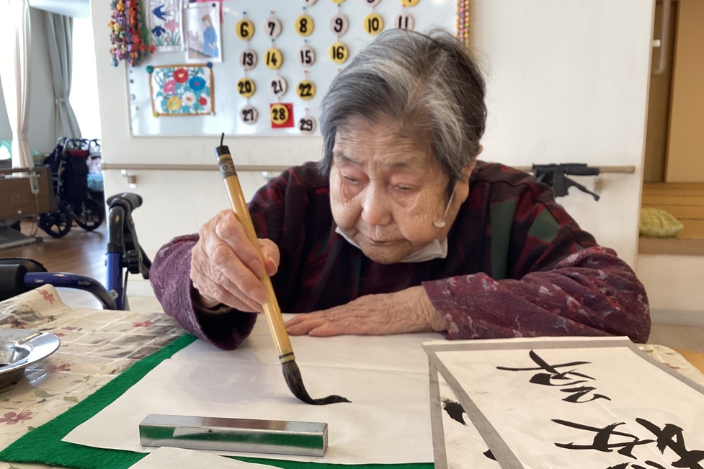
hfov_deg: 57.2
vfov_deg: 39.9
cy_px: 265
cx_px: 357
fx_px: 645
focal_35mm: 33
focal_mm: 3.3
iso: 100
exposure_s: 1/60
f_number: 2.4
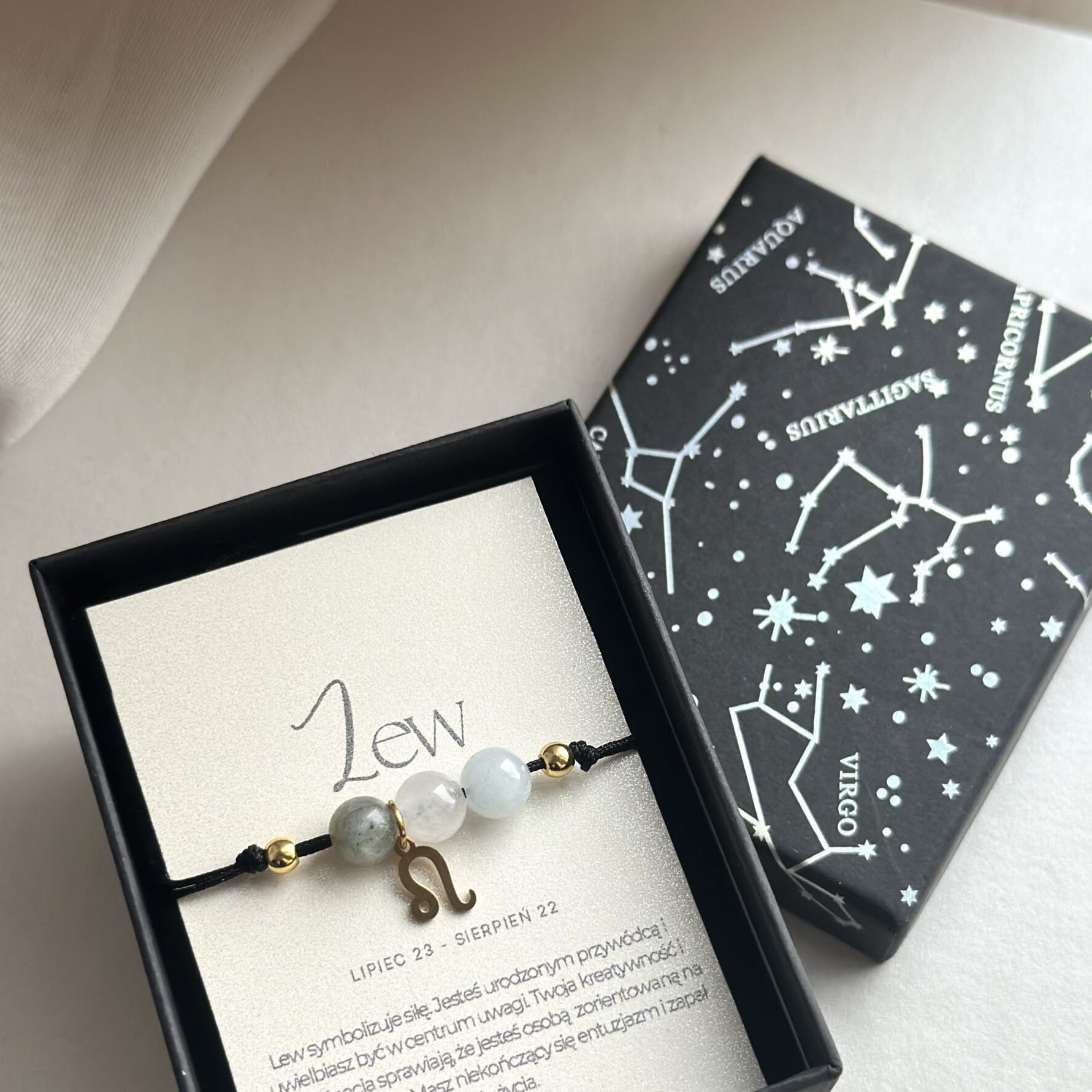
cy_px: 652
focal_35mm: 61
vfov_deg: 28.1
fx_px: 2177
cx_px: 570
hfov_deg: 28.2
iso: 125
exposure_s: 1/81
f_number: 1.78
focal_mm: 6.86
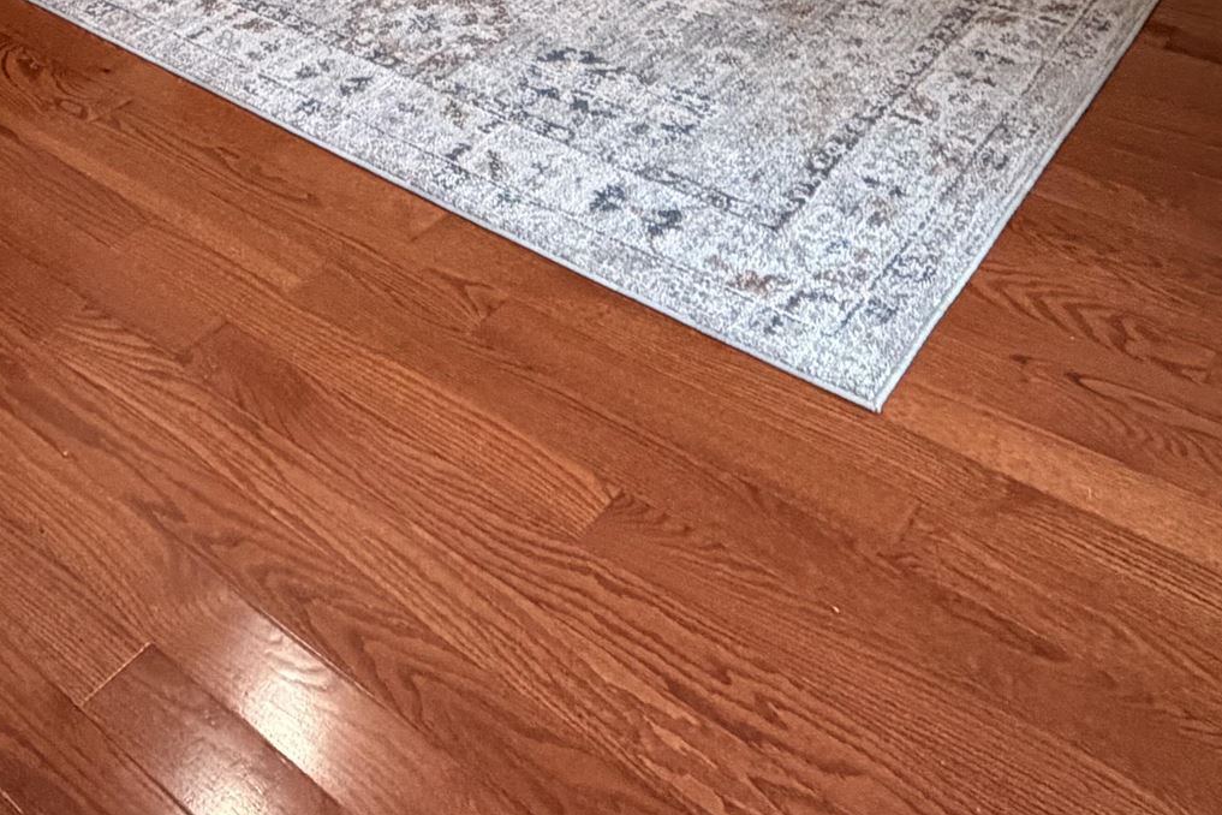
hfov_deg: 43.2
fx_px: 1493
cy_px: -482
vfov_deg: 23.1
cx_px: 317
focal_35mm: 44
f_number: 2.2
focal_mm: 2.22
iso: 320
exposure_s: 1/96
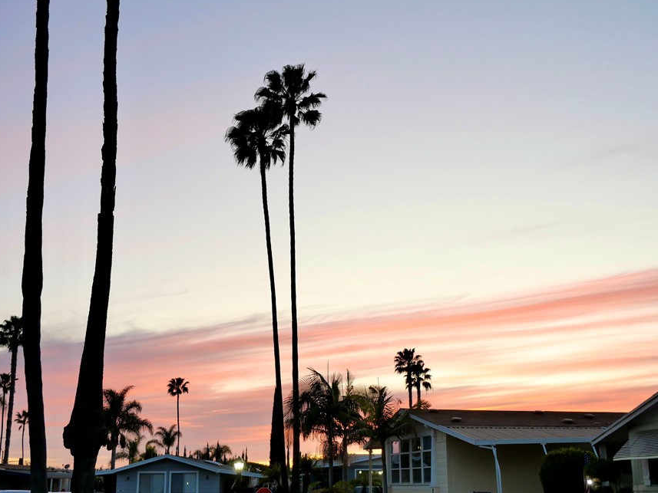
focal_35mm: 43
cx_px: 332
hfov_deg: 43.8
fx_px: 817
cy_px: 248
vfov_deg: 33.6
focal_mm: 18
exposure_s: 1/40
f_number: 5.6
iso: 320
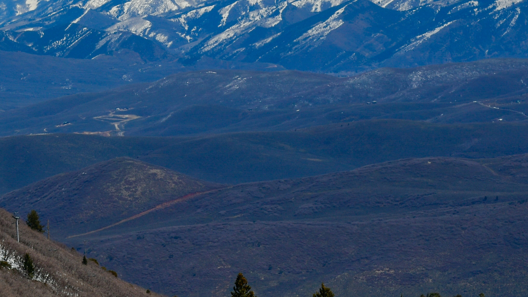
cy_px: 444
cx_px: 161
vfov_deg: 4.9
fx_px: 3444
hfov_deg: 8.8
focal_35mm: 246
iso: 64
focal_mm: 58
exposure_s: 1/500
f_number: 11
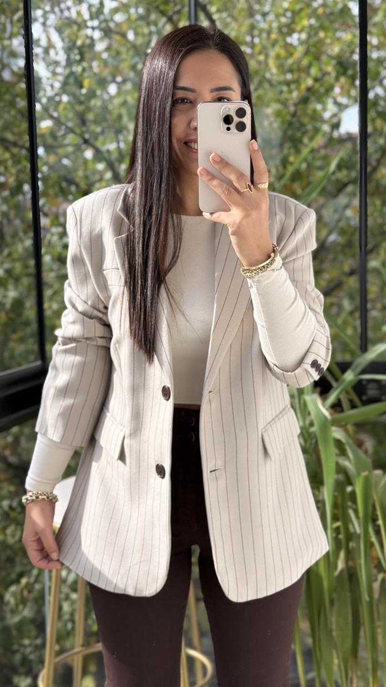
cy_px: 353
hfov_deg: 21.4
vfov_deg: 37.2
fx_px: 1019
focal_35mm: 56
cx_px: 237
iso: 80
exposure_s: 1/437
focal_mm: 6.76
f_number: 1.78
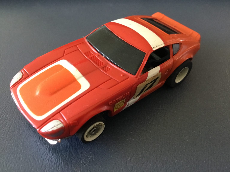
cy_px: 86
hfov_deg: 58.4
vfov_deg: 45.4
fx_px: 206
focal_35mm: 31
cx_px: 115
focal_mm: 3.3
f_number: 2.4
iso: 200
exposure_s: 1/24
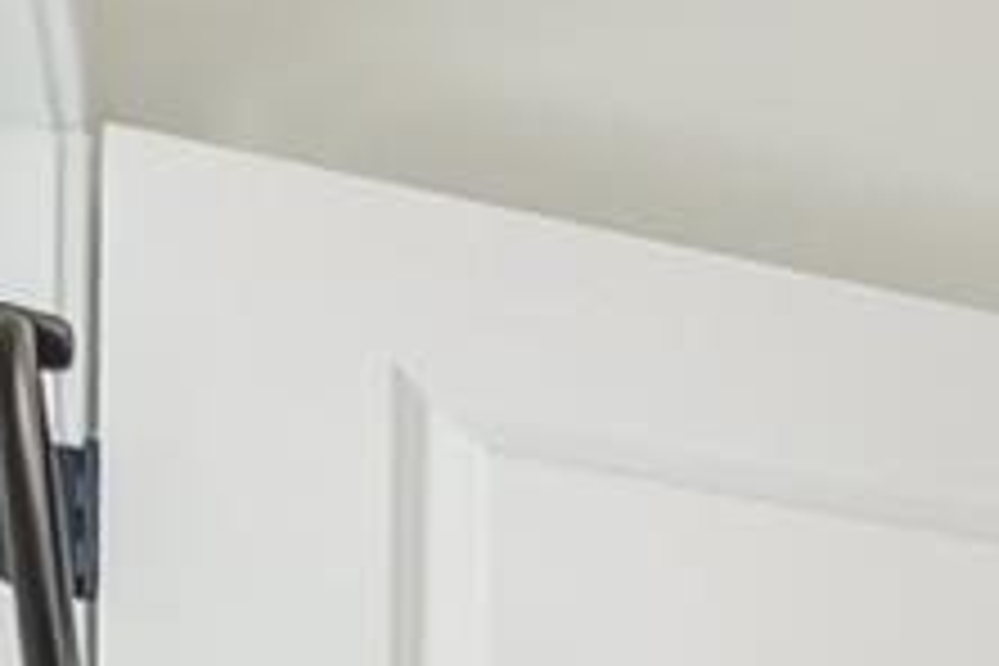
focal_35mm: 108
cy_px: 1526
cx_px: 3024
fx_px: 2997
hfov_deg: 11.2
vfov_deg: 11.0
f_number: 7.1
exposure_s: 1/10
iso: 100
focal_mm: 10
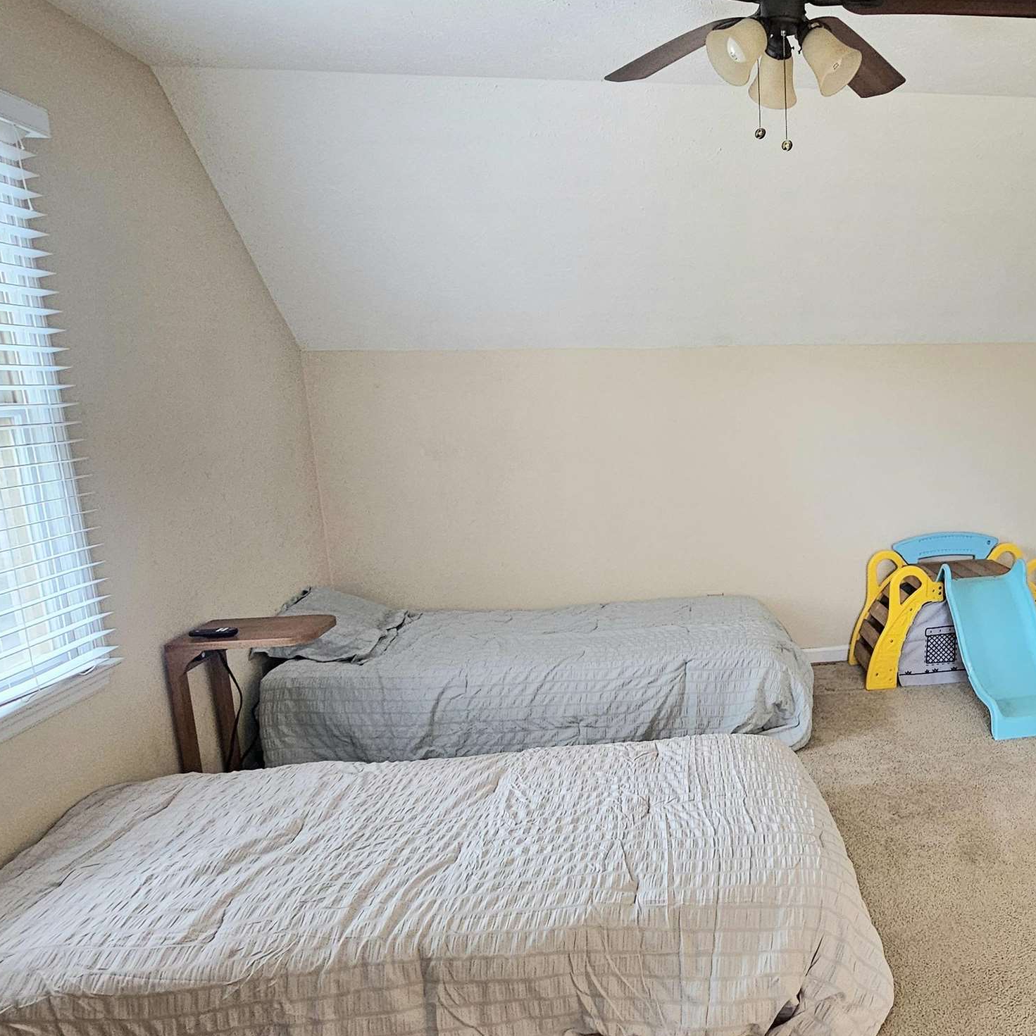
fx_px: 813
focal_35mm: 24
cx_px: 814
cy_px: 570
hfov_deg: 60.3
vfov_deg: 64.9
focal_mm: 2.2
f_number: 2.2
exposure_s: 1/40
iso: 320
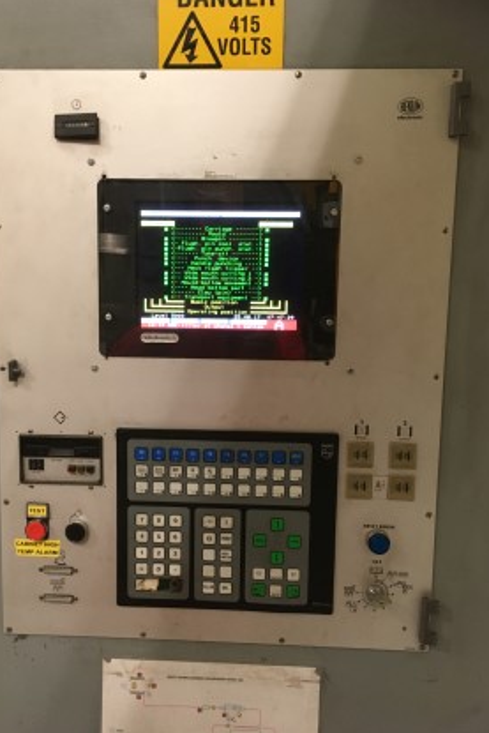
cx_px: 215
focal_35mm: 31
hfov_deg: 42.3
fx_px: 631
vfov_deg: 60.3
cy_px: 366
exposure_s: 1/33
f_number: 2.2
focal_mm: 4.15
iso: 200
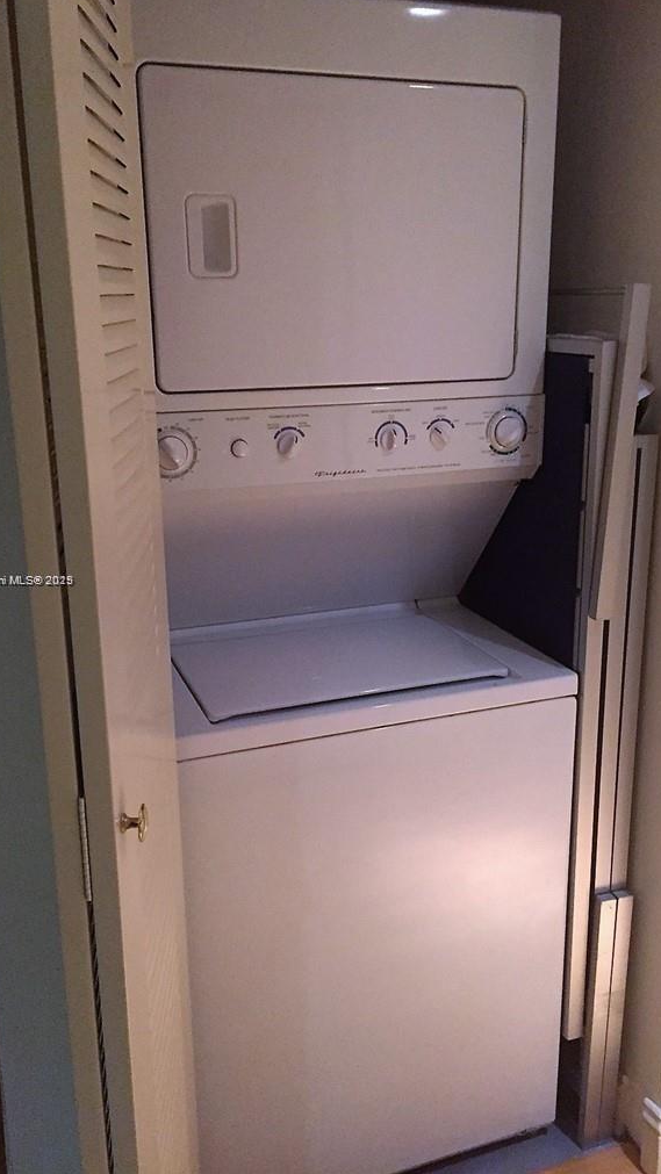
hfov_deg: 36.7
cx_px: 340
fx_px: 997
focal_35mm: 32
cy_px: 581
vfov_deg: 61.0
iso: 250
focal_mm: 4.15
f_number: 2.2
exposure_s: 1/30
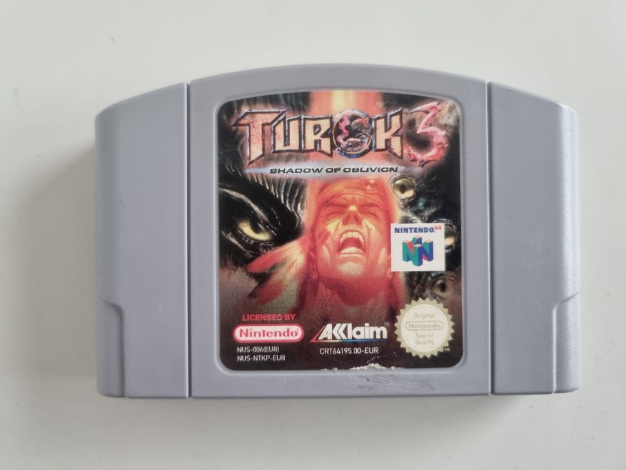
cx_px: 313
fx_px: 470
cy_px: 235
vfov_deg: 53.1
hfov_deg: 67.3
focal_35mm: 26
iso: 400
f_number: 1.8
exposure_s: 1/50
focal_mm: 5.4
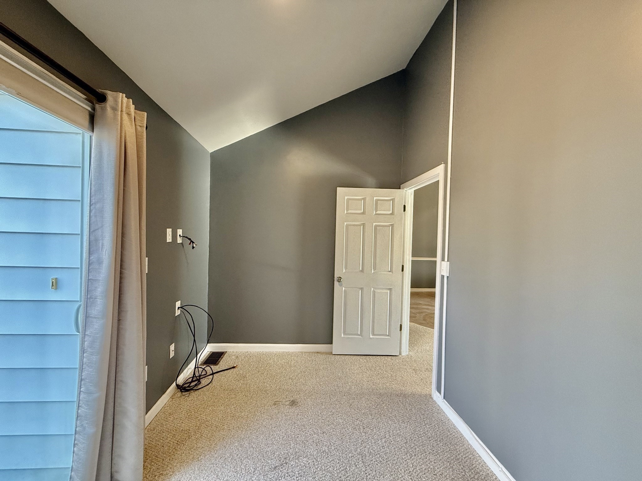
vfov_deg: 85.7
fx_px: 260
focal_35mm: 14
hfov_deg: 102.1
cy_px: 240
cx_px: 321
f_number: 2.2
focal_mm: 2.22
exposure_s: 1/120
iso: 320
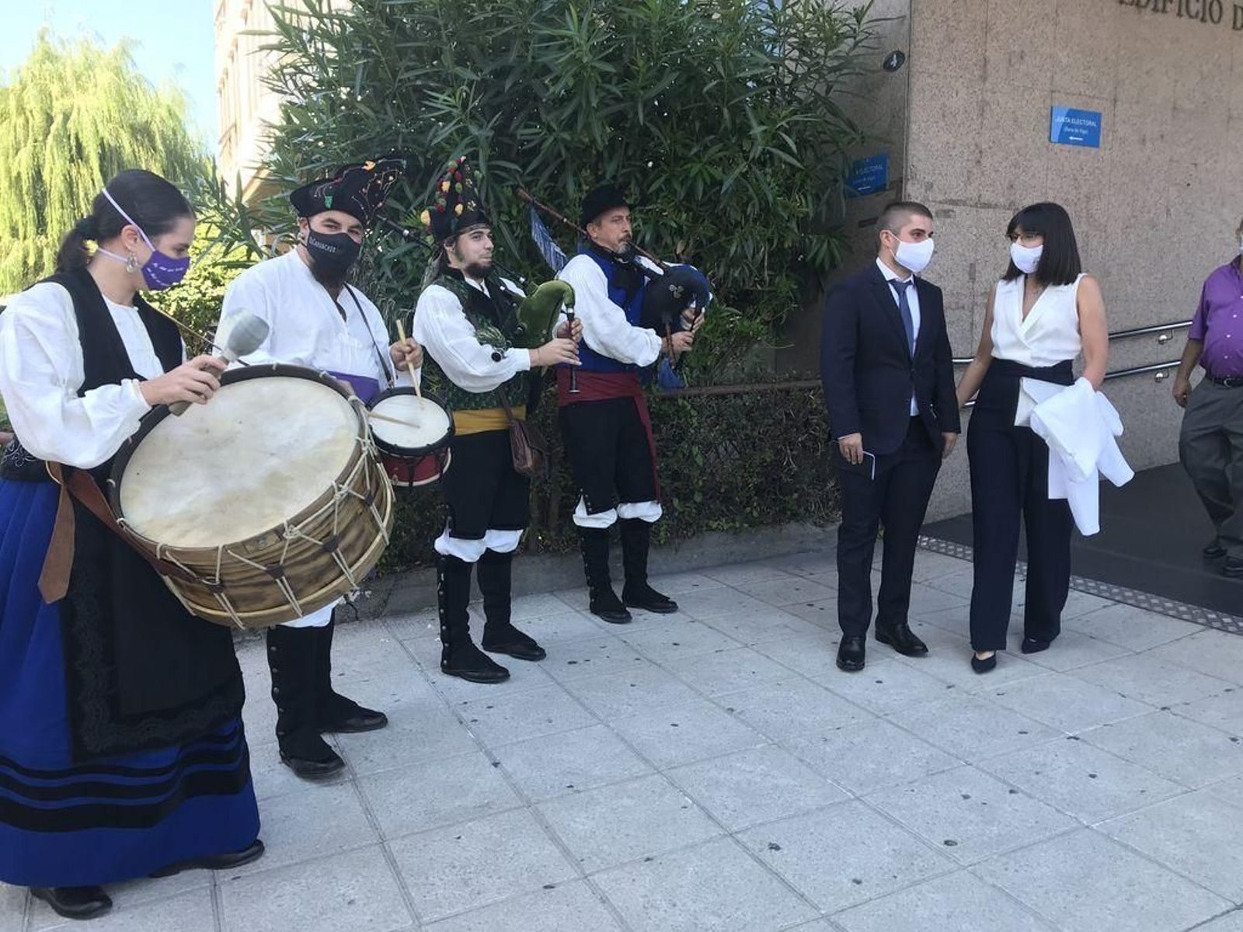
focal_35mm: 28
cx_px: 622
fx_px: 1005
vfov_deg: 49.7
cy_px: 466
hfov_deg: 63.4
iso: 20
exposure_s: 1/142
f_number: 1.8
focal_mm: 3.99
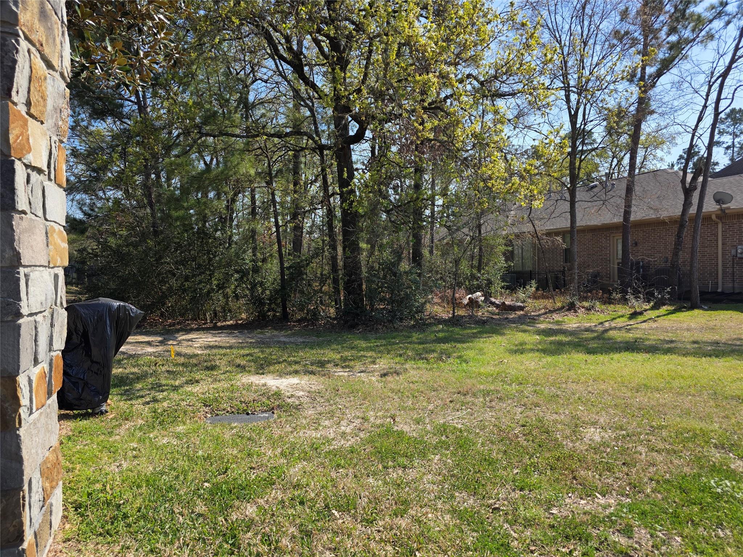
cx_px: 372
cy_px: 278
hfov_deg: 73.9
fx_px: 494
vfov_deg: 58.9
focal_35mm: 23
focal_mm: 6.3
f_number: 1.7
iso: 80
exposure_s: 1/3891
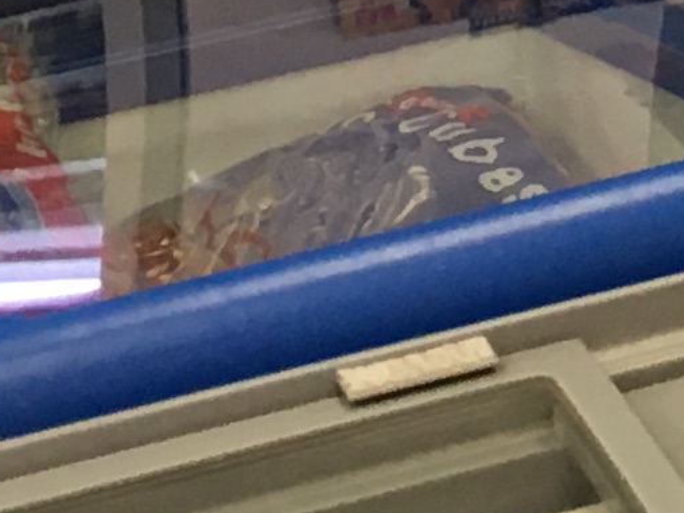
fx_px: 4545
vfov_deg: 6.0
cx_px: 1210
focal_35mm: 230
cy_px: -996
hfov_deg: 8.3
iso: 50
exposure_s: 1/33
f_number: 2.2
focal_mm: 4.15
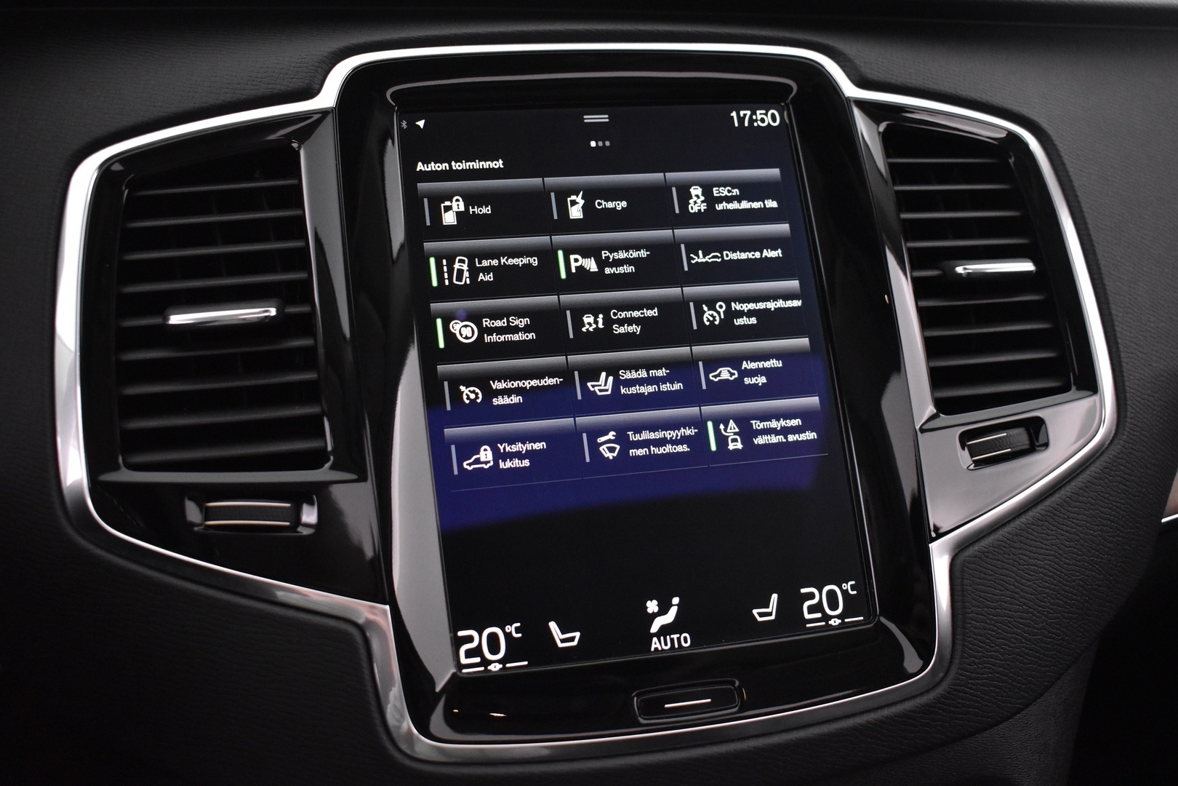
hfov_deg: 47.9
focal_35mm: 40
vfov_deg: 33.0
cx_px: 589
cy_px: 393
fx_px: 1325
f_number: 4
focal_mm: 27
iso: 3200
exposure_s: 1/40
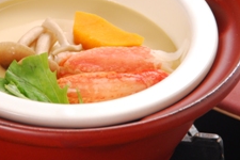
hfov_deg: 3.4
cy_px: 33
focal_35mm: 598
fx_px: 3986
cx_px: 80
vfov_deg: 2.3
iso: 200
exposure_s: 1/250
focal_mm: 200
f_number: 14
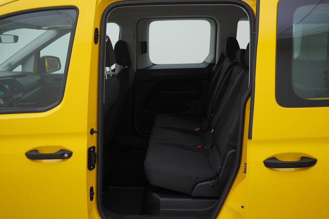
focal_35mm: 36
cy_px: 110
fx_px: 329
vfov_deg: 36.9
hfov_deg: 53.1
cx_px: 164
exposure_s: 1/80
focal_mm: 24
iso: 125
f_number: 4
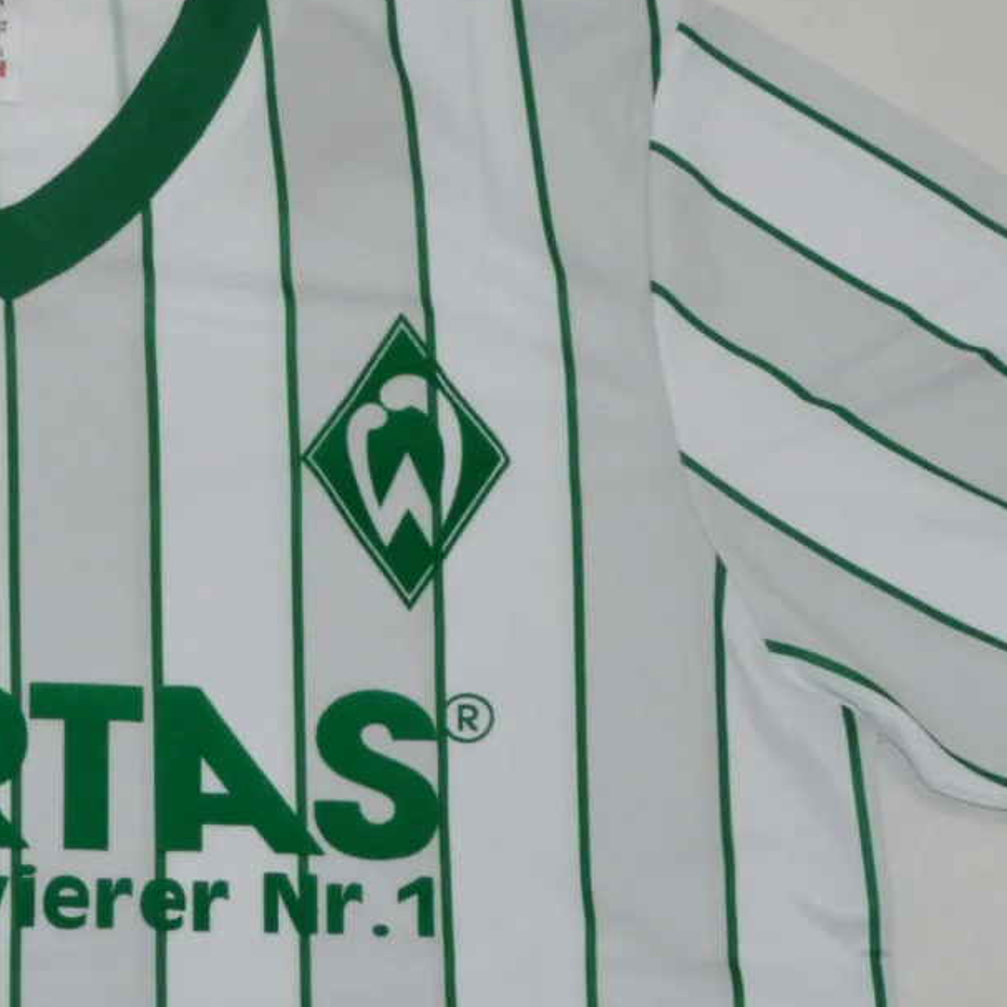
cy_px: 1121
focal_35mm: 113
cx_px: 38
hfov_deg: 15.2
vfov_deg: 15.0
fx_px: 3712
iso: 400
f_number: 13
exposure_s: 1/200
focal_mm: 21
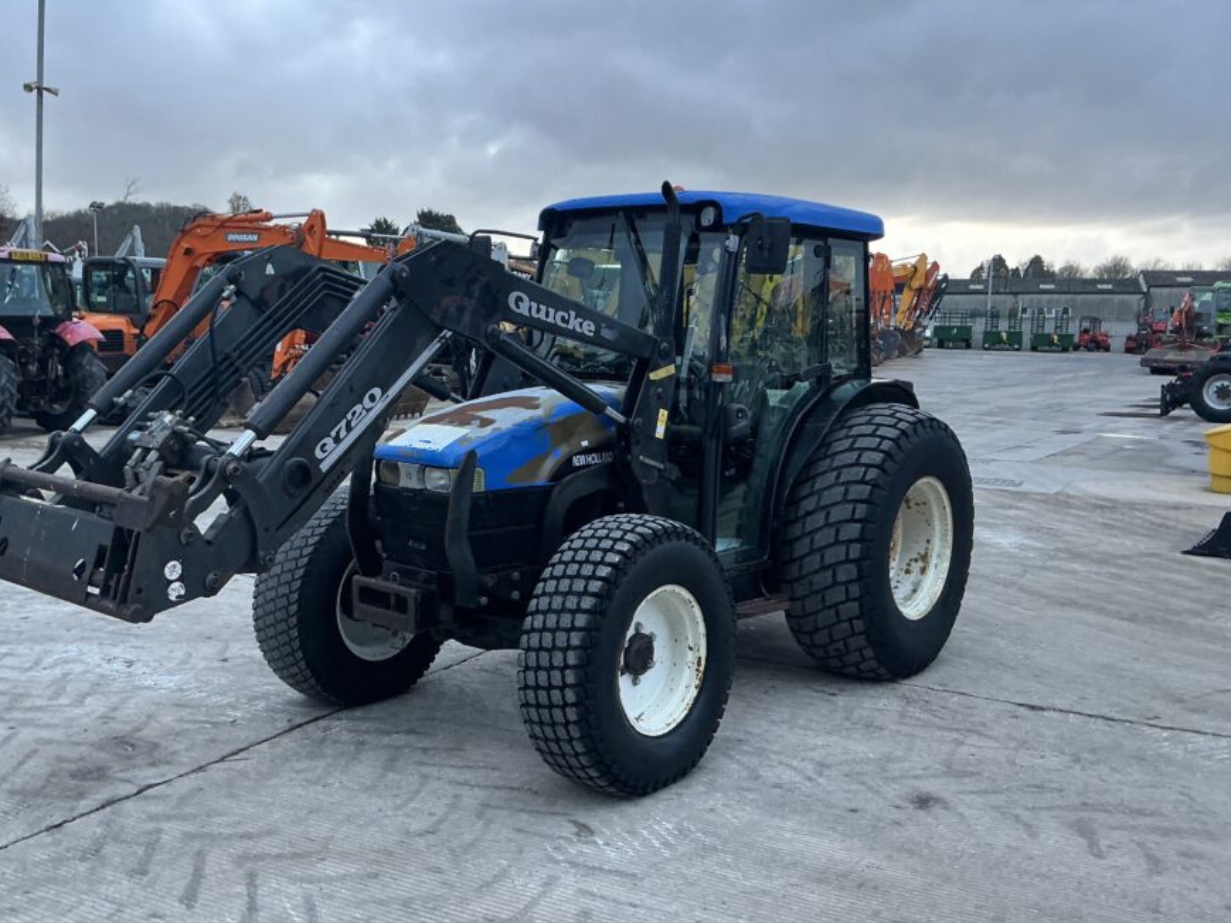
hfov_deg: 55.3
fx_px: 1174
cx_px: 564
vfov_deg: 43.0
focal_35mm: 33
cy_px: 463
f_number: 1.8
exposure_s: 1/122
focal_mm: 3
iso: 64
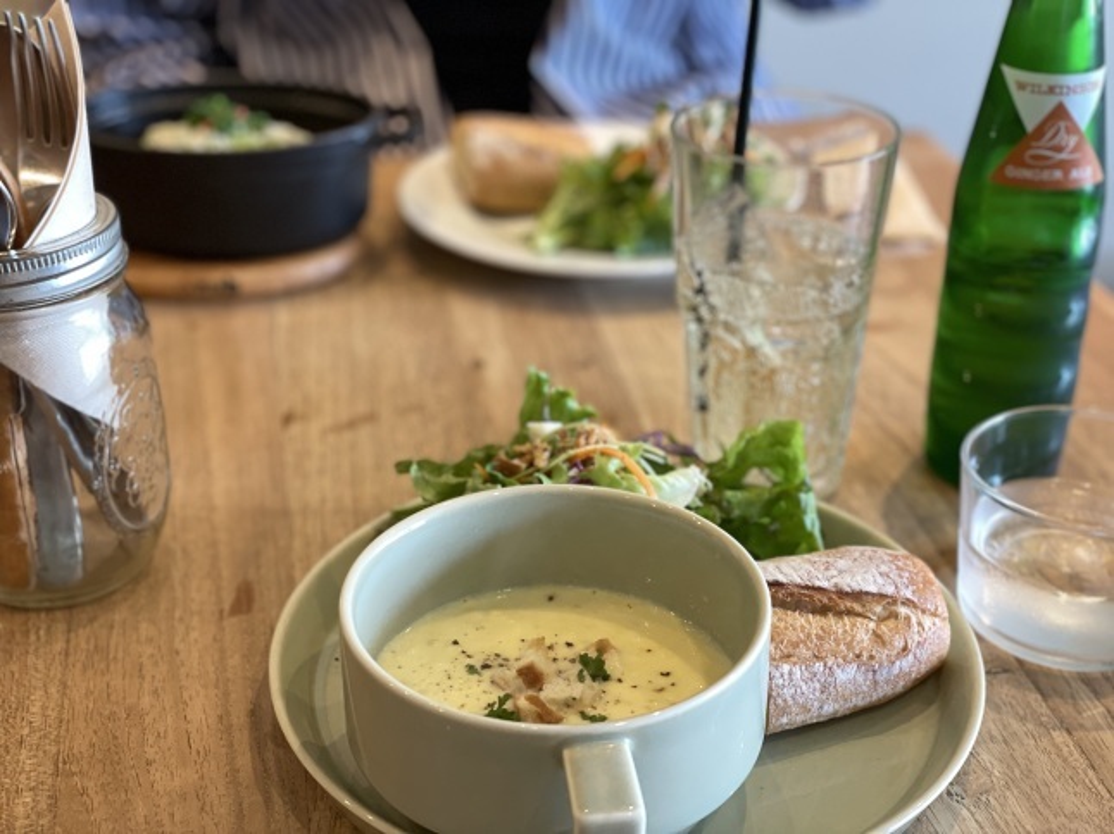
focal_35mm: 52
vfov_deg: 28.0
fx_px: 1673
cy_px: 417
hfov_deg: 36.8
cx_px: 557
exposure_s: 1/50
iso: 160
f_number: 2
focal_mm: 6
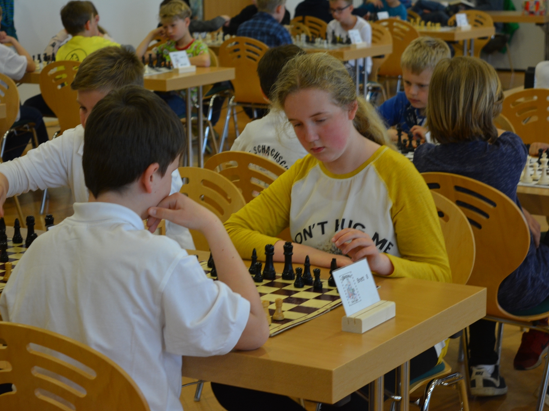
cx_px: 281
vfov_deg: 16.5
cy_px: 205
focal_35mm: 90
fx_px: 1420
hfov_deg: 21.9
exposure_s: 1/40
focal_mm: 55
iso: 800
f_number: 5.6
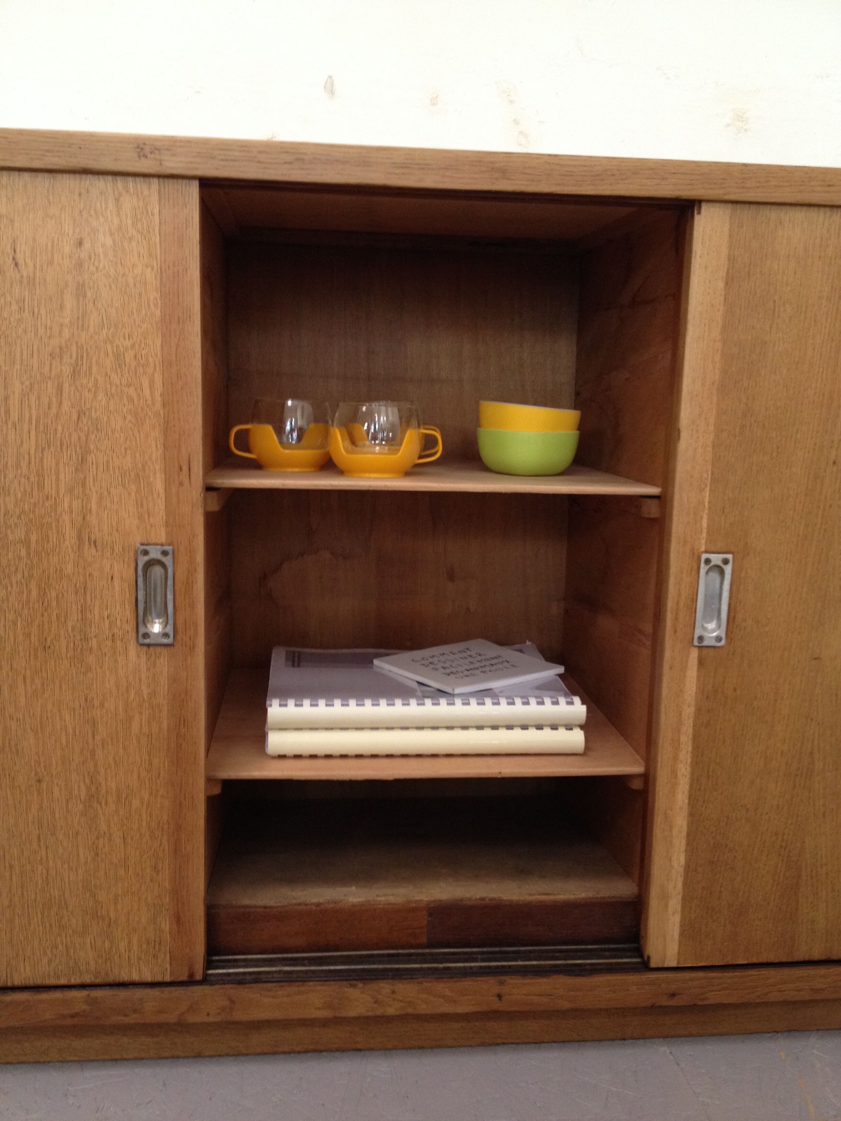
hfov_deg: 40.7
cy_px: 560
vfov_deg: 52.6
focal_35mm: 35
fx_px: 1134
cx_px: 420
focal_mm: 4.28
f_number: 2.4
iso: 160
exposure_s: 1/20
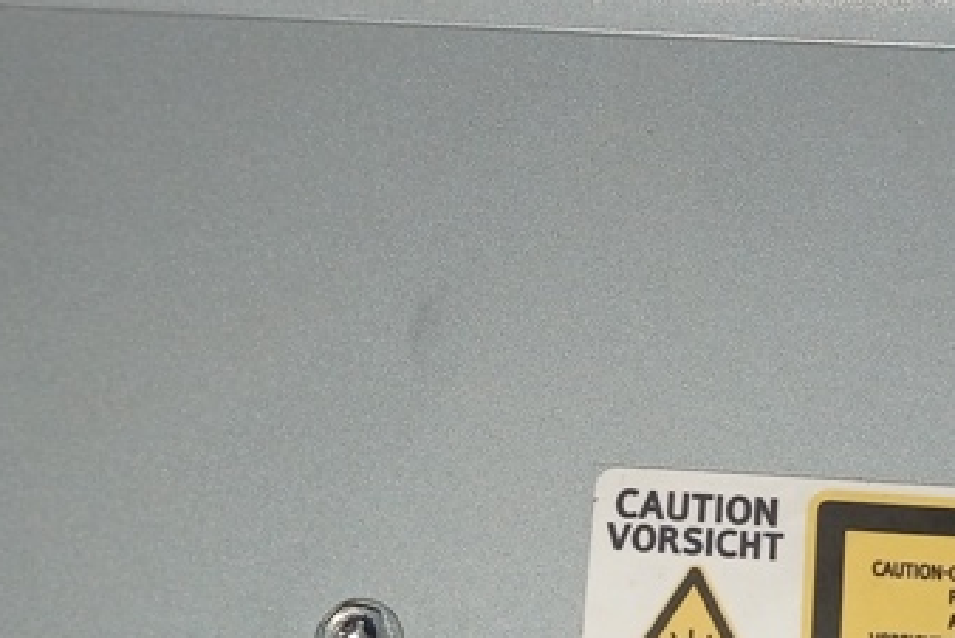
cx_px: 641
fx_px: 2283
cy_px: 277
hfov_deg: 23.5
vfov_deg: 15.9
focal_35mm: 86
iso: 108
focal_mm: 4.74
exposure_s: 1/50
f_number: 1.79
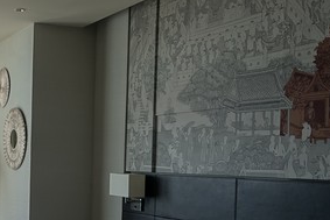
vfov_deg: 21.9
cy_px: 184
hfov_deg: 31.5
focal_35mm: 61
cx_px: 40
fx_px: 559
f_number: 3.2
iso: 125
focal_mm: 8.8
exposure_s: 1/80
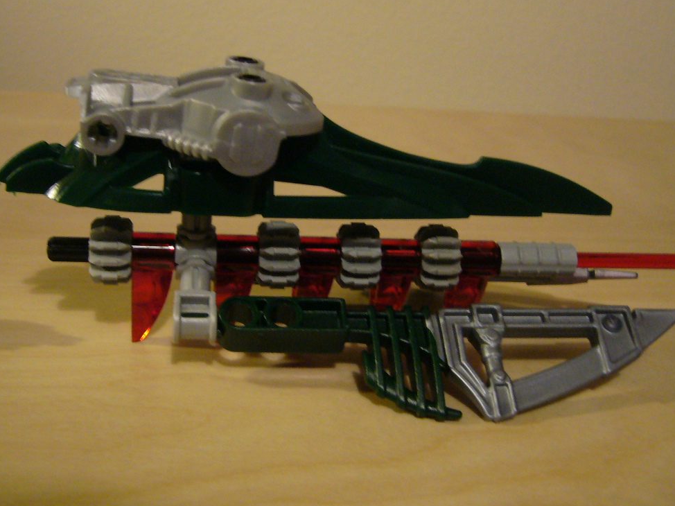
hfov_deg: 41.1
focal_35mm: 46
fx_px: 897
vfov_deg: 31.5
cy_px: 250
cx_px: 273
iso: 200
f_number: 2.8
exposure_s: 1/6
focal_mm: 5.8
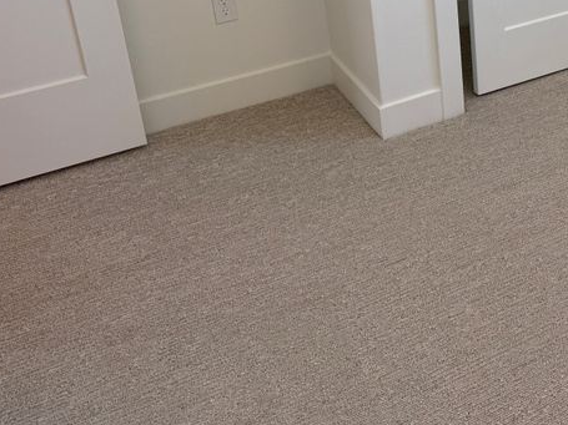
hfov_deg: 31.9
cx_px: 608
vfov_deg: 25.3
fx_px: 886
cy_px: -31
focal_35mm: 54
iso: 100
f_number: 1.78
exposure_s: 1/445
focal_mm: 6.76
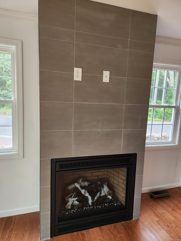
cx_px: 90
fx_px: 160
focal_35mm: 23
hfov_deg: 58.9
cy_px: 120
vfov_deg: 73.9
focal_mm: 5.4
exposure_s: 1/180
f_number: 1.8
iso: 160
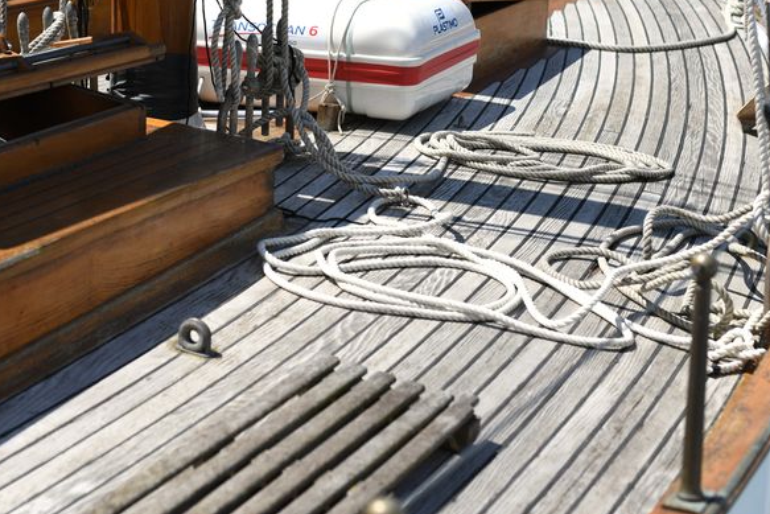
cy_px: 108
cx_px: 215
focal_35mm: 90
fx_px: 1925
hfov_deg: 22.5
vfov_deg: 15.1
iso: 64
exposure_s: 1/1250
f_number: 4
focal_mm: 50
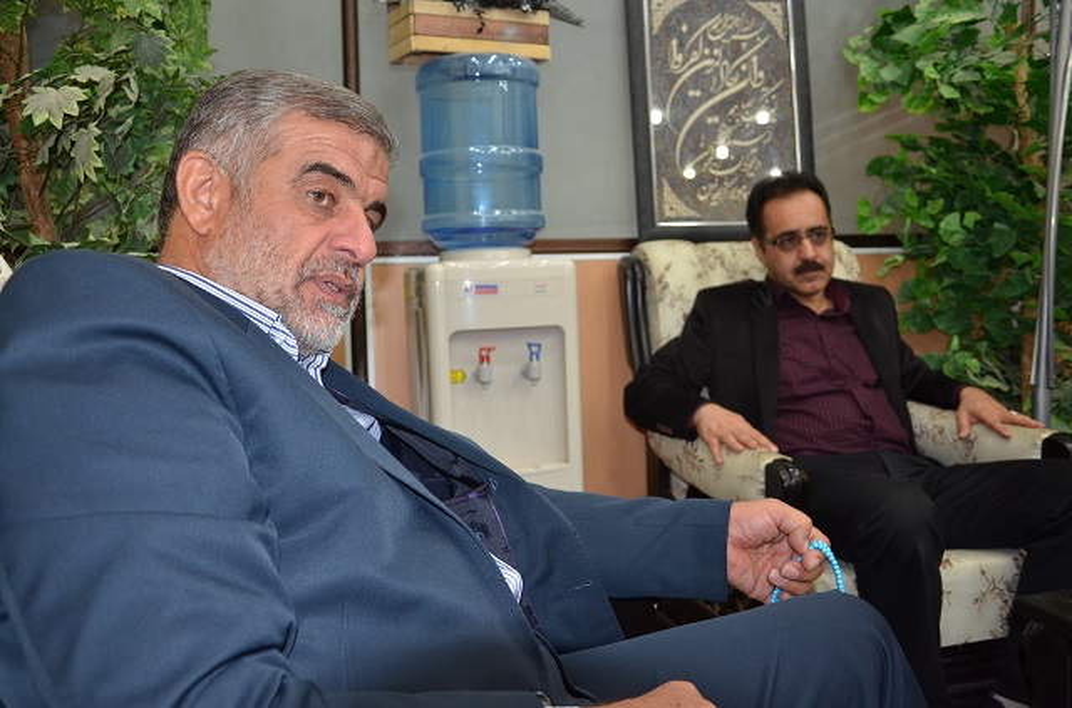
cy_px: 354
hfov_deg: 57.4
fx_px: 980
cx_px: 536
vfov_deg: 39.7
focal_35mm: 33
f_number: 3.8
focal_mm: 22
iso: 800
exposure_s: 1/60
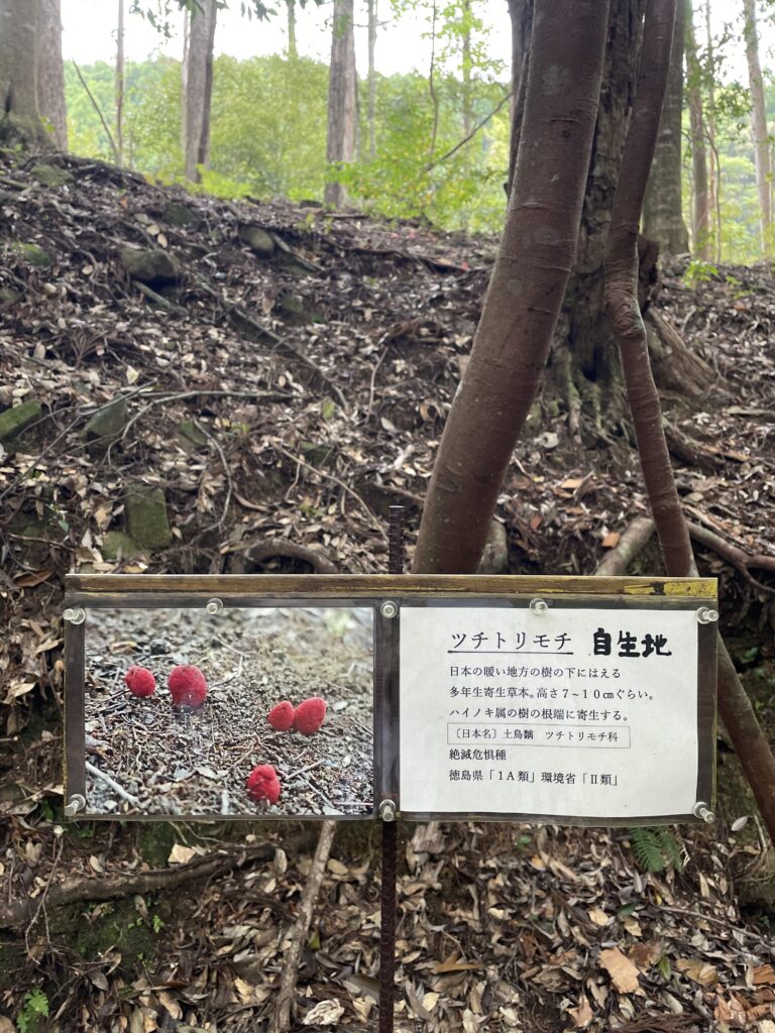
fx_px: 776
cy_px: 516
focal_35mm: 26
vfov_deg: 67.3
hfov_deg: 53.1
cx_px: 388
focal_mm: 4.2
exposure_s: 1/121
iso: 125
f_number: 1.6
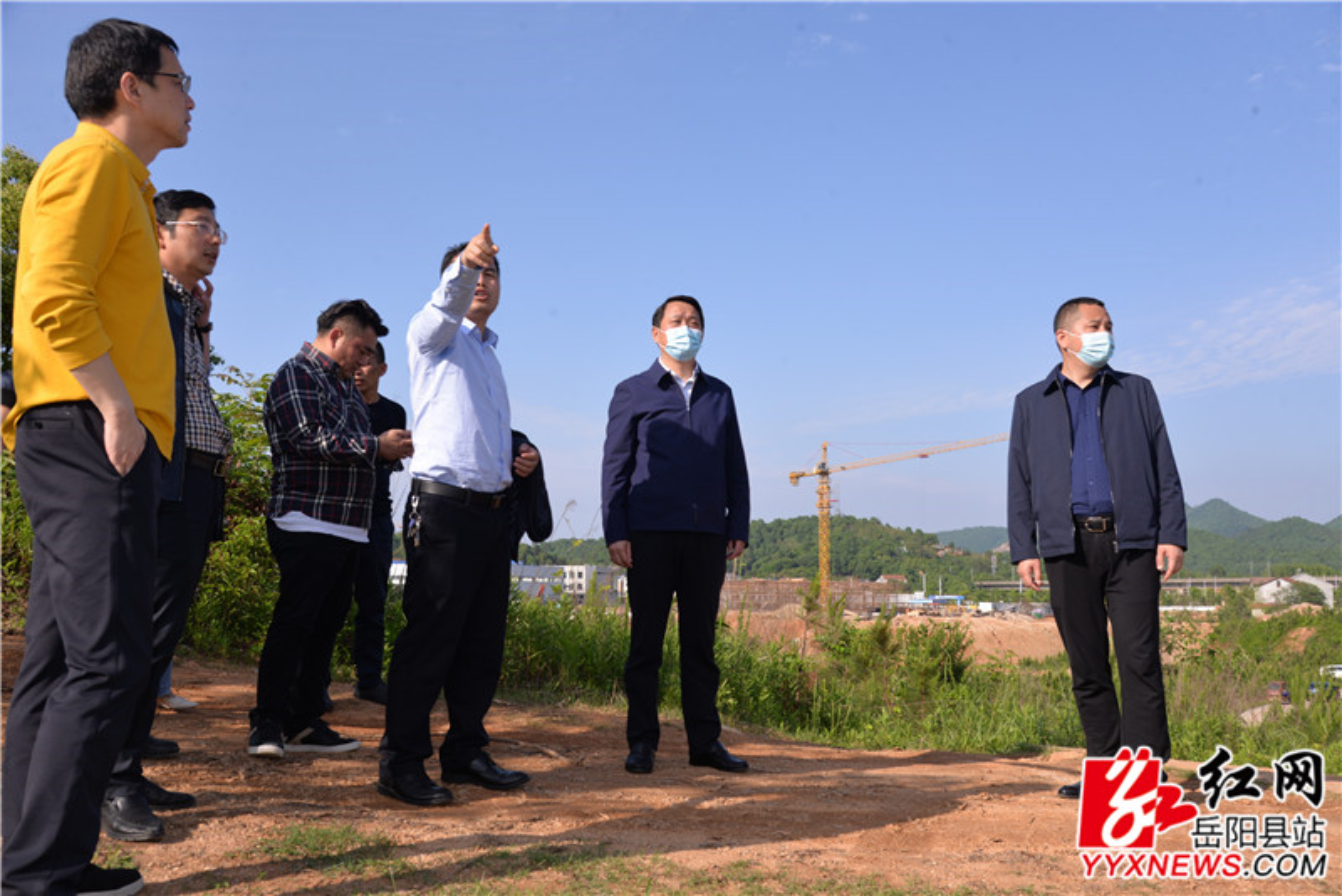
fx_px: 1193
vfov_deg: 41.1
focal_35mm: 32
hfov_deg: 58.7
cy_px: 448
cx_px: 671
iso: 160
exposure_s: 1/200
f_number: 10
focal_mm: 32
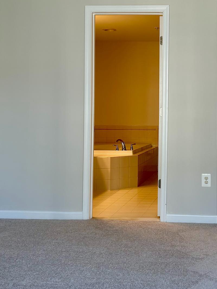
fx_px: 418
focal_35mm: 50
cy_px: 111
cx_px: 195
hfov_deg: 28.0
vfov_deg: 38.0
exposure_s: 1/120
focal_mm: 5.7
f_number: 1.5
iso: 40
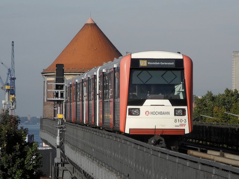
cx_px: 120
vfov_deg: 8.6
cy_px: 90
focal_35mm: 173
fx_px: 1194
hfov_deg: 11.4
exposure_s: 1/587
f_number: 5.6
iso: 100
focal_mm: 37
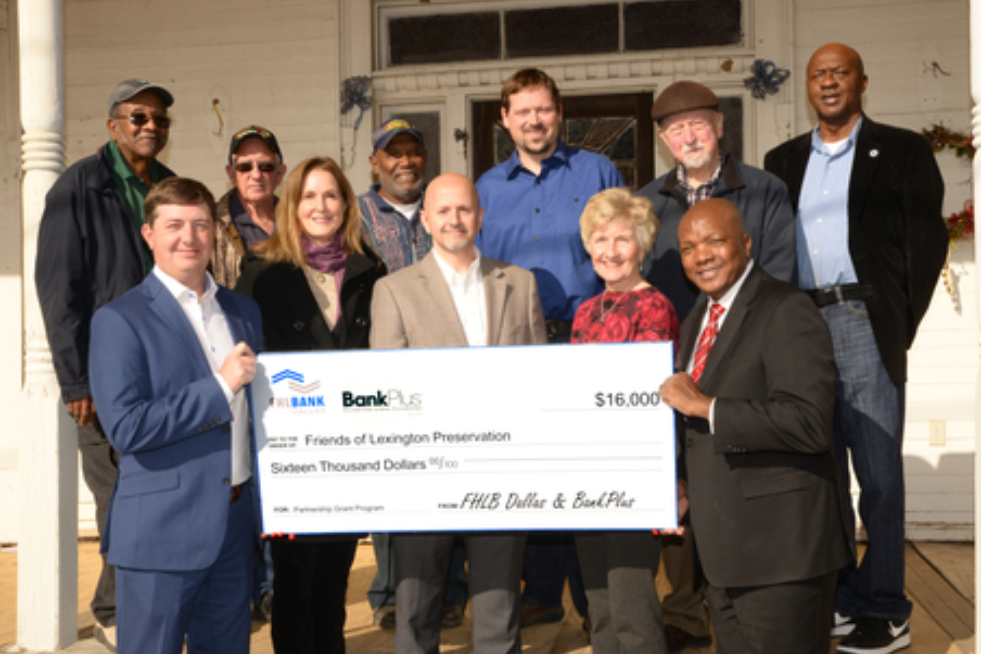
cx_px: 497
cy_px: 341
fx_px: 1389
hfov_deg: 38.9
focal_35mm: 51
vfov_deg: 26.5
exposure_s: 1/250
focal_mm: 48
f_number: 22
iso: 800
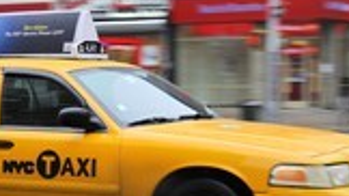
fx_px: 1129
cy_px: 112
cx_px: 90
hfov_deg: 17.5
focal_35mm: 122
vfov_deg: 9.9
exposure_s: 1/125
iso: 800
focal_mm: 45
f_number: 8
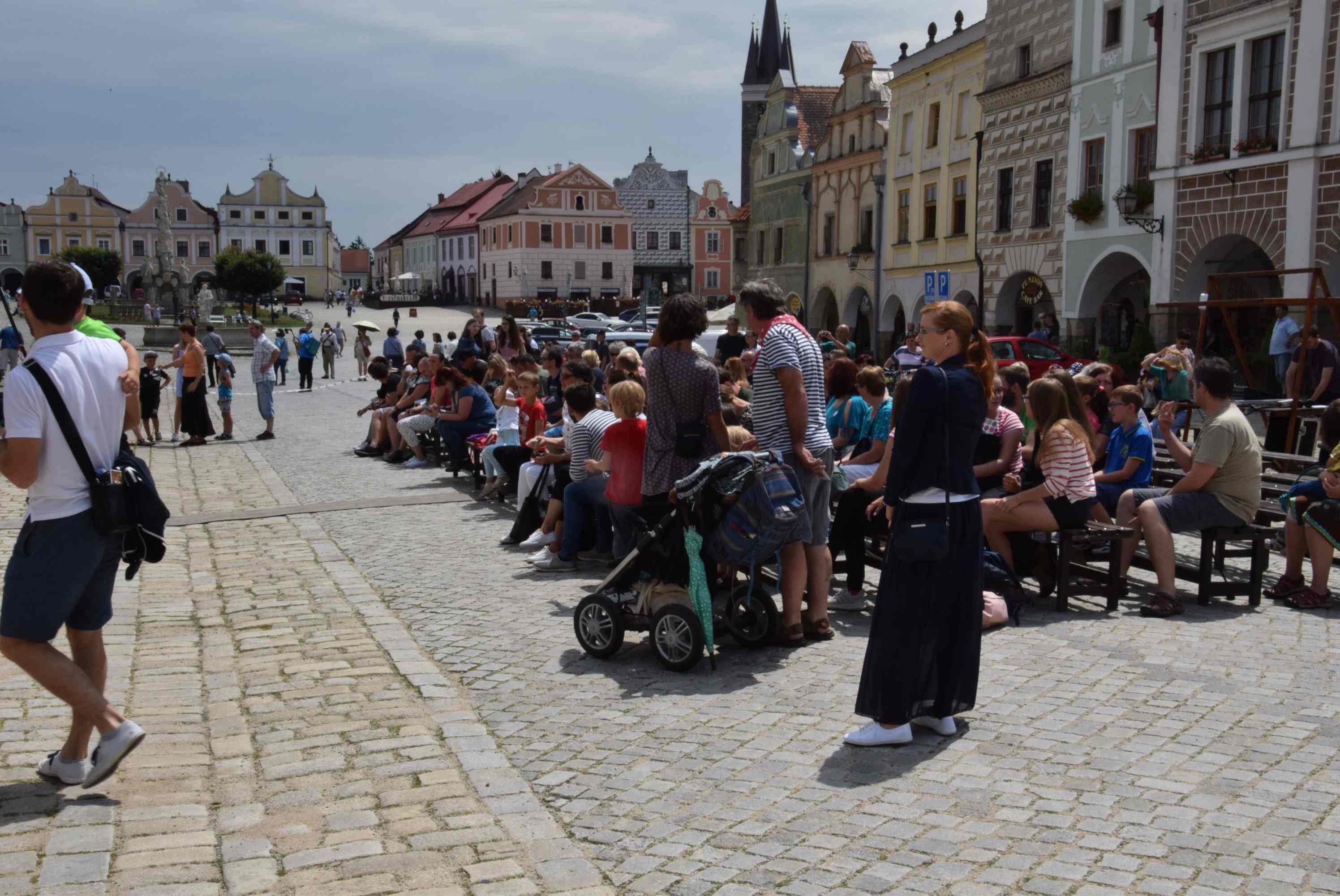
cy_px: 448
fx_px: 1564
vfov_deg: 31.9
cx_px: 670
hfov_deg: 46.4
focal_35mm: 42
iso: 400
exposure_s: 1/160
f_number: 25
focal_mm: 28
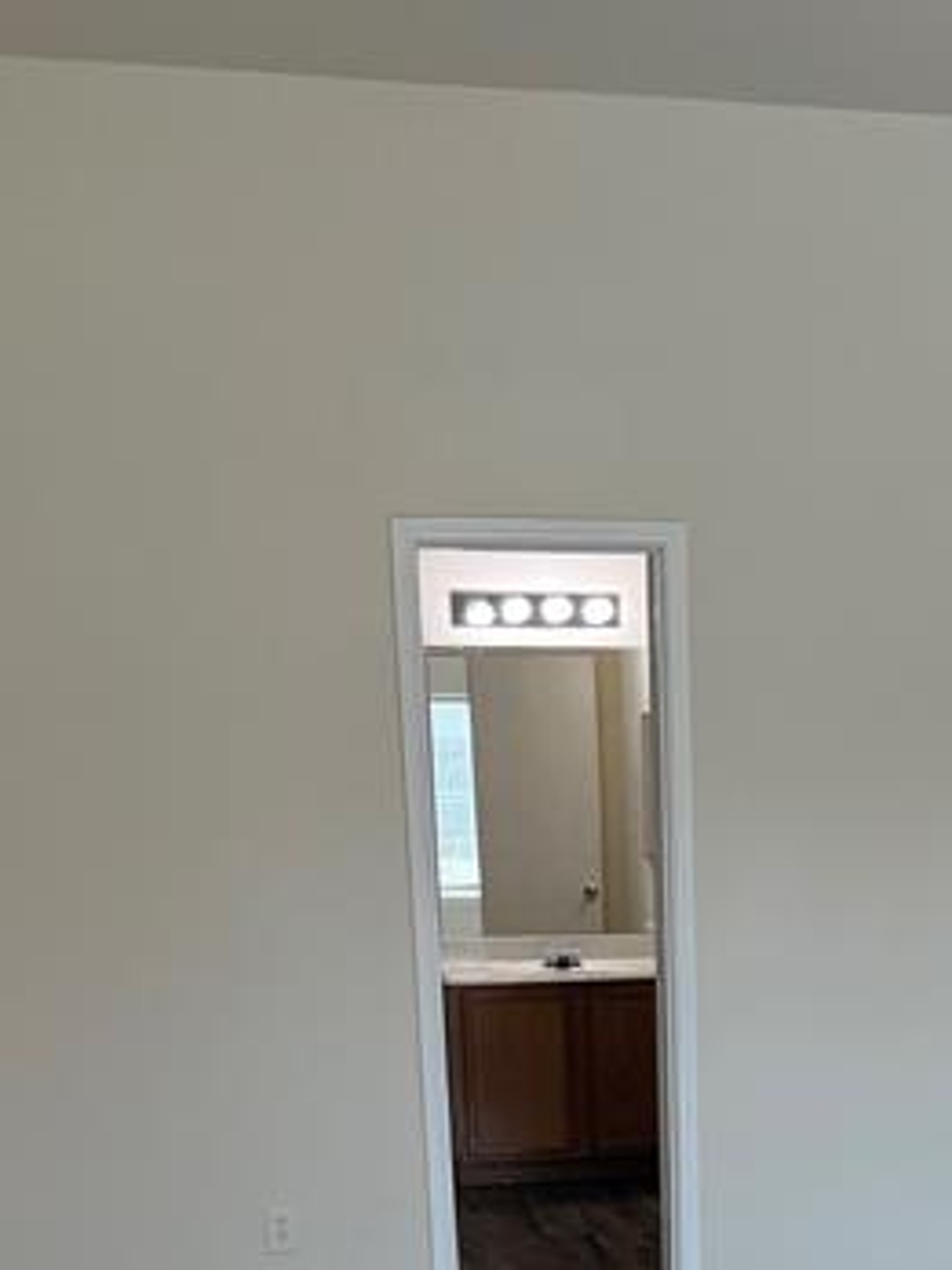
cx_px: 755
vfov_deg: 33.1
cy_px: 1277
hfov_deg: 27.0
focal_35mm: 53
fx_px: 1943
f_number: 1.78
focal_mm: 6.76
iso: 200
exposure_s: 1/152
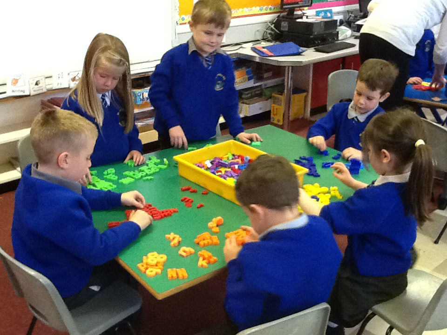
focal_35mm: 44
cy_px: 168
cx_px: 224
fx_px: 568
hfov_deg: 42.9
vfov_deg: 32.9
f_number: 2.4
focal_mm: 2.03
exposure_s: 1/30
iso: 250
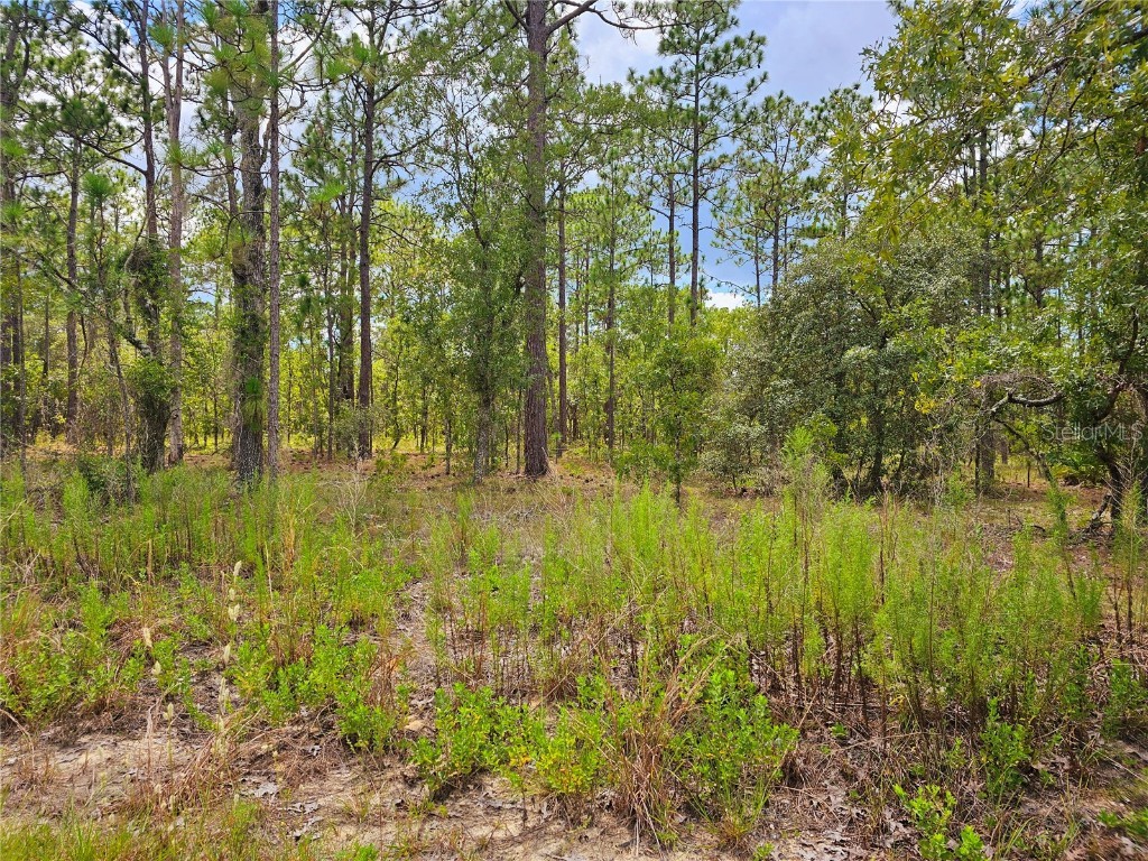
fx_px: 763
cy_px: 430
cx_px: 574
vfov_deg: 58.9
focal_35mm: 23
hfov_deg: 73.9
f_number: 1.7
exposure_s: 1/435
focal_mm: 6.3
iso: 10
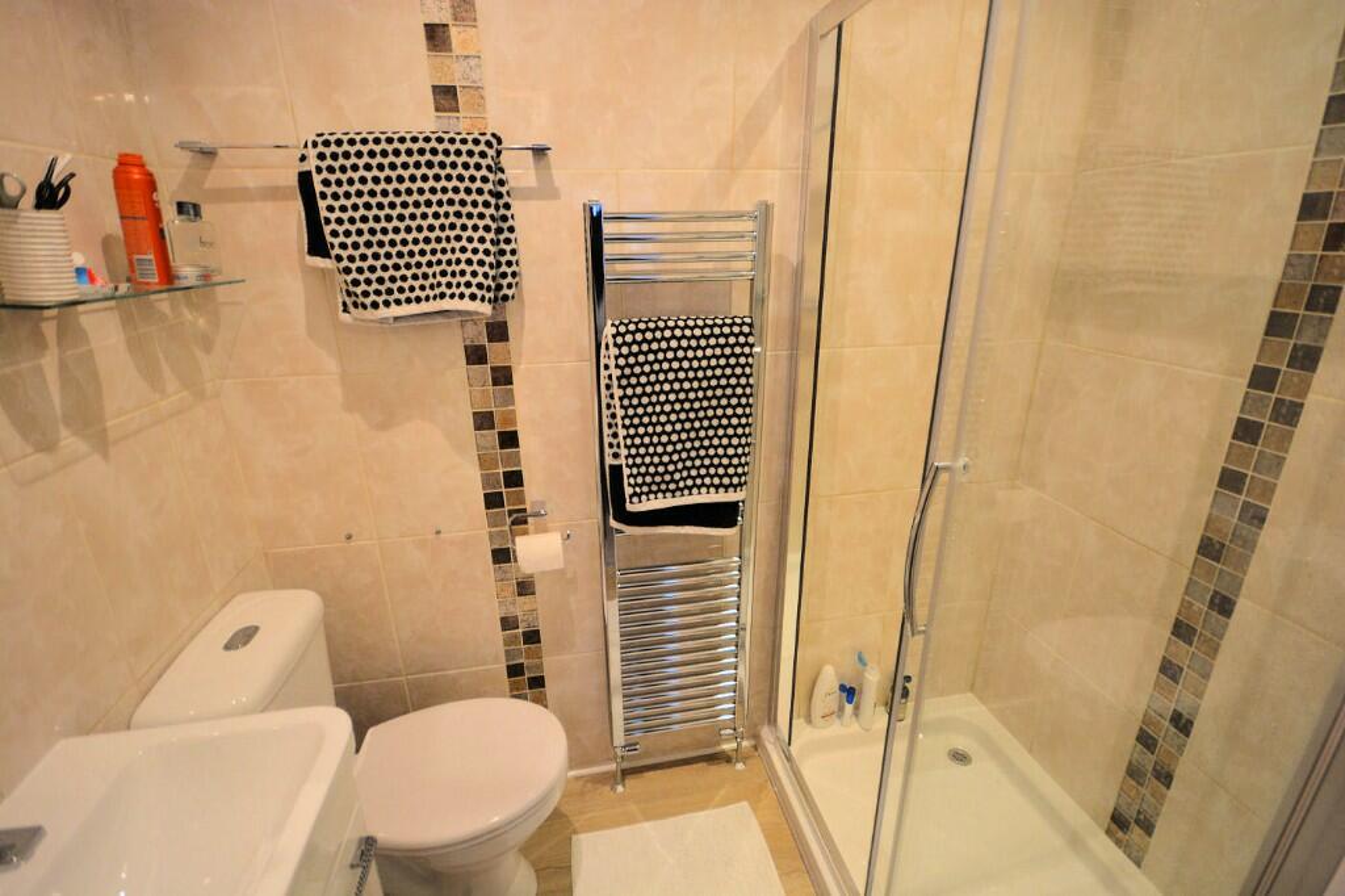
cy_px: 448
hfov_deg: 100.4
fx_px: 560
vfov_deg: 77.3
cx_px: 672
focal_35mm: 15
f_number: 4
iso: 800
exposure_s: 1/50
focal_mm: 10
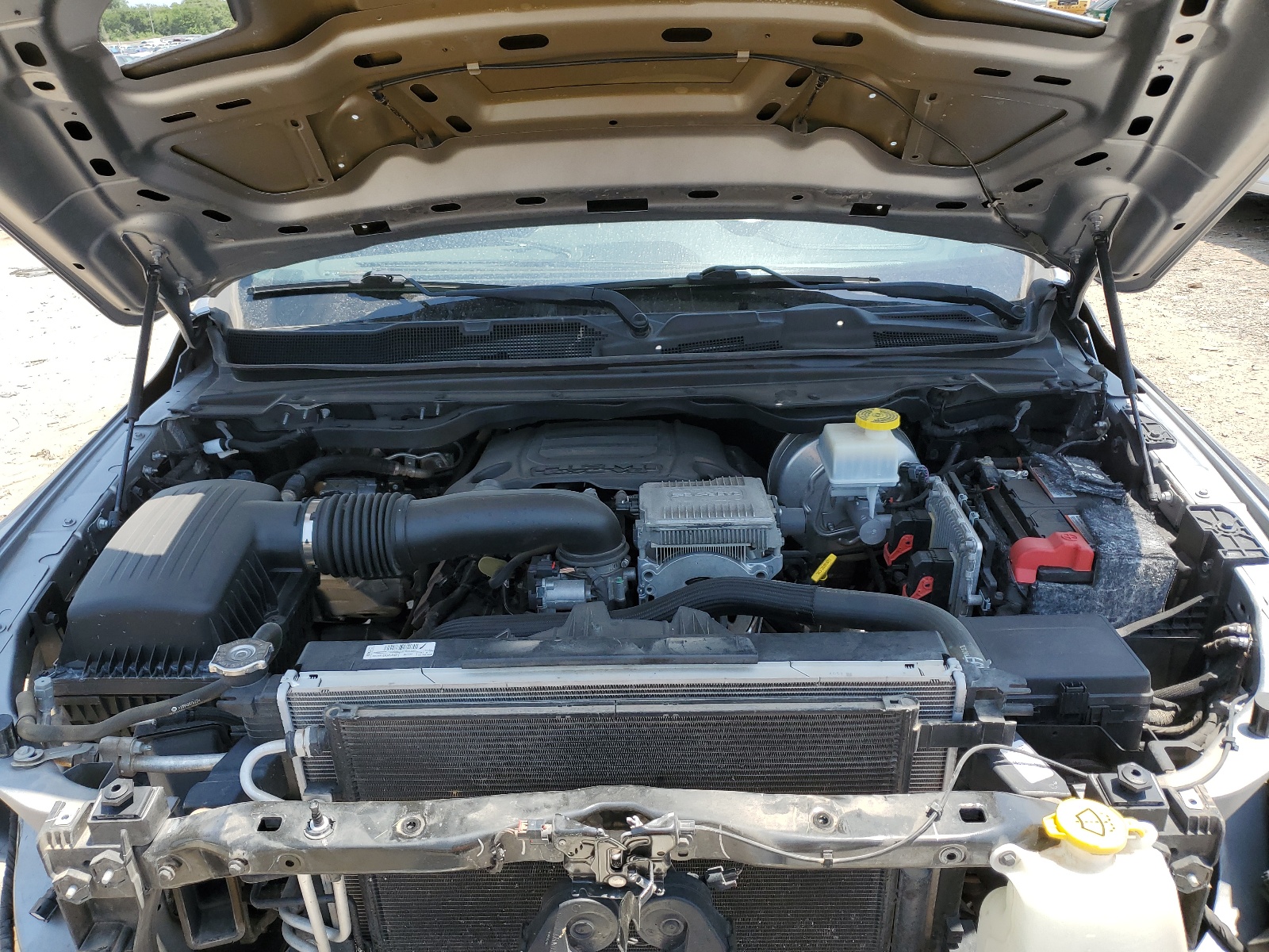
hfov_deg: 67.3
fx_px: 953
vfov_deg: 53.1
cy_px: 476
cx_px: 634
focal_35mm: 26
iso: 50
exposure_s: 1/1250
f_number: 1.5
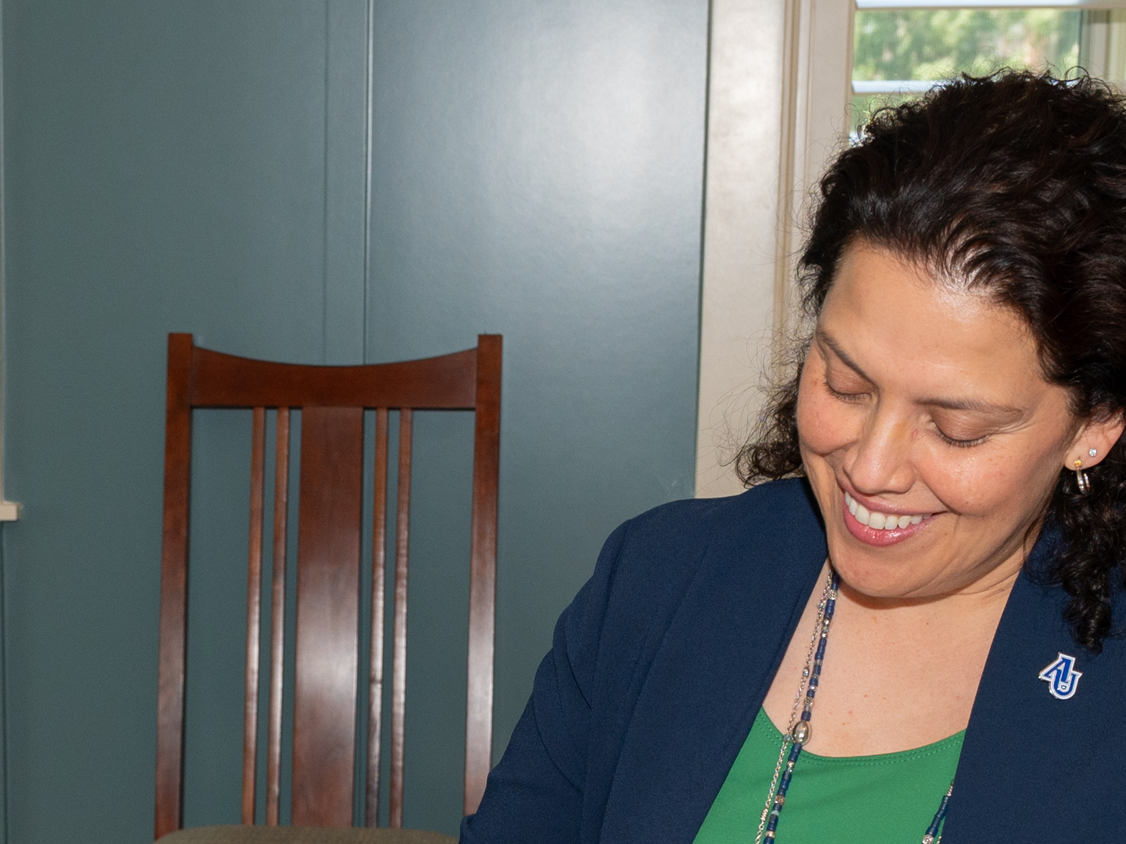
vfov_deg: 13.9
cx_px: 155
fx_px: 3383
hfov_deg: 18.6
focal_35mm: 104
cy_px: 923
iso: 400
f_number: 6.3
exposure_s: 1/125
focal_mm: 30
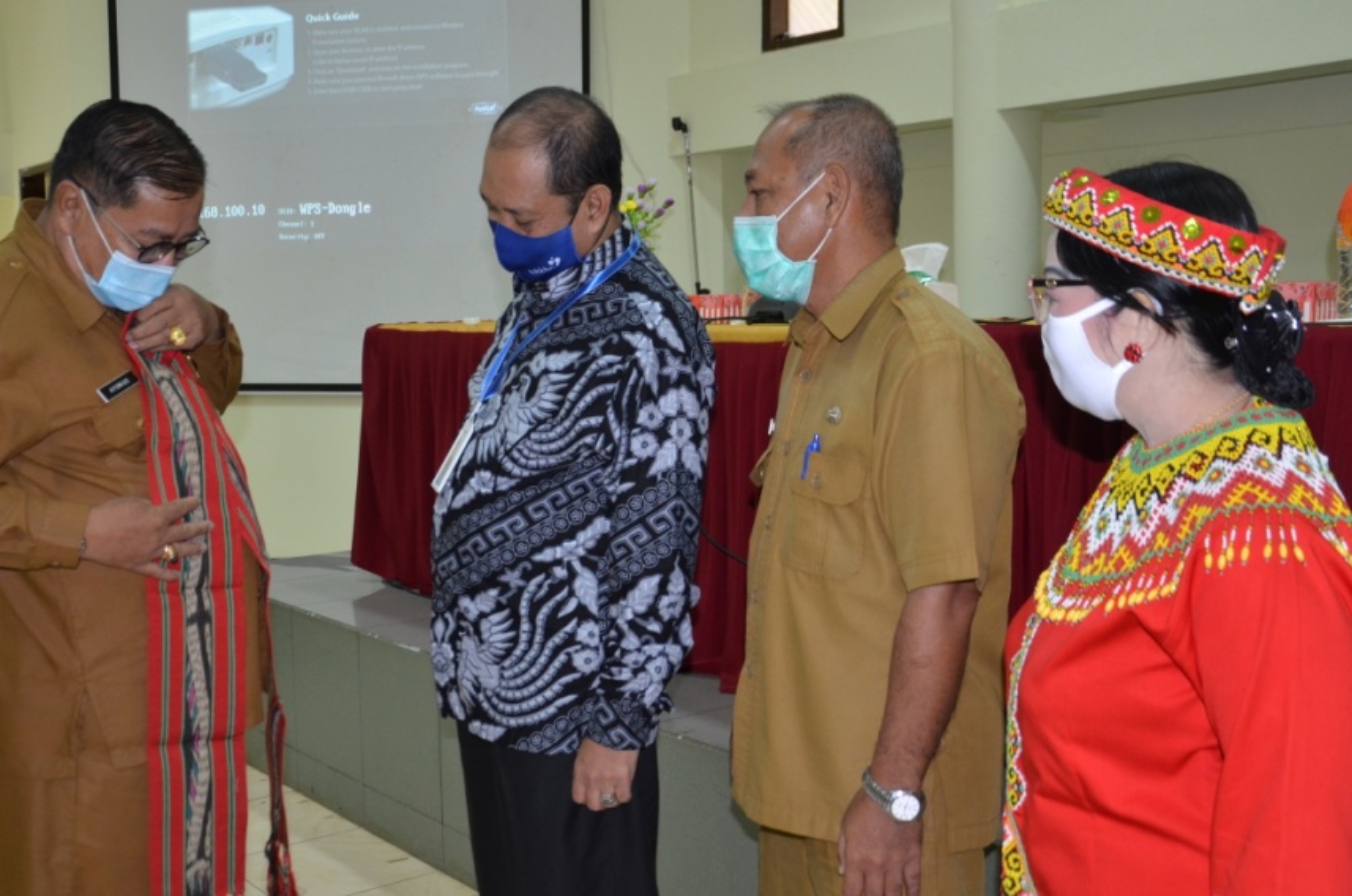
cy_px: 448
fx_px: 1612
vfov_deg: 31.1
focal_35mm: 43
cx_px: 622
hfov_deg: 45.5
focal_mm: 24
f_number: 3.8
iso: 800
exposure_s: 1/60
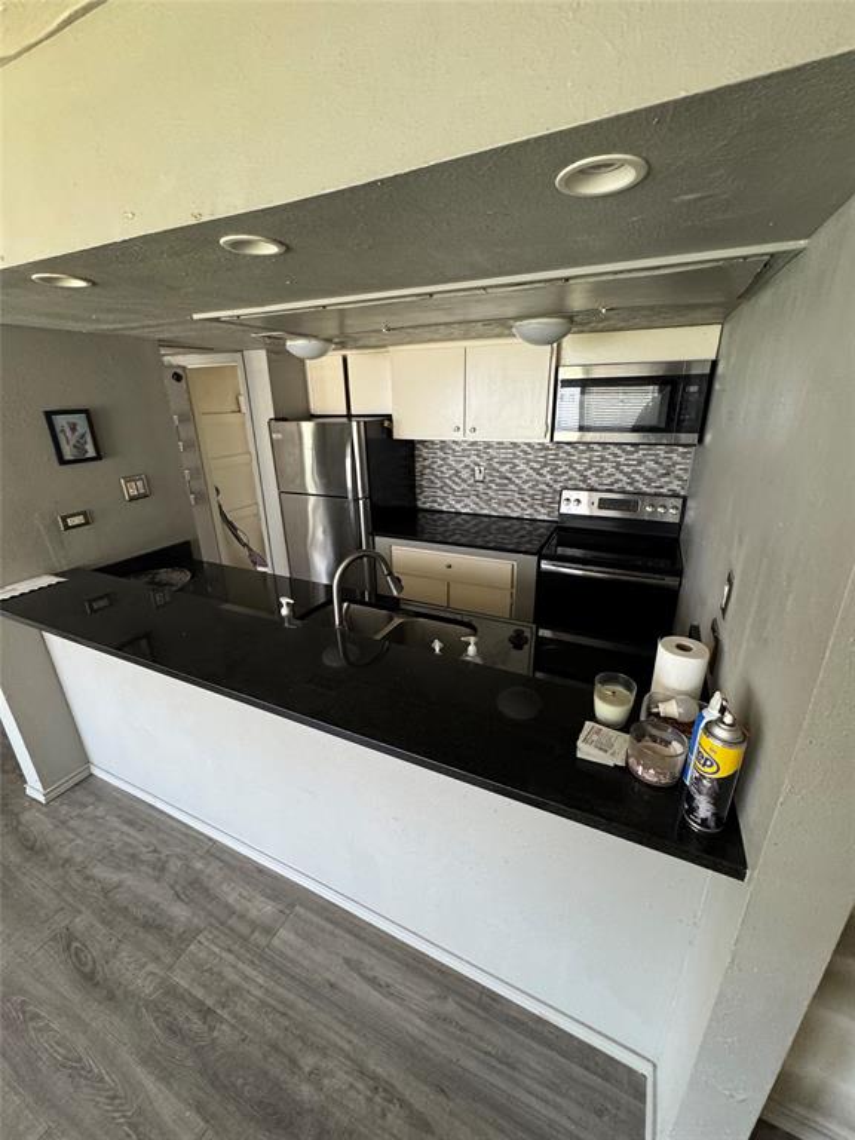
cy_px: 570
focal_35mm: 14
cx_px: 428
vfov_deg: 102.1
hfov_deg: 85.7
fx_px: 461
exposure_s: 1/60
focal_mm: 2.22
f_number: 2.2
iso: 400
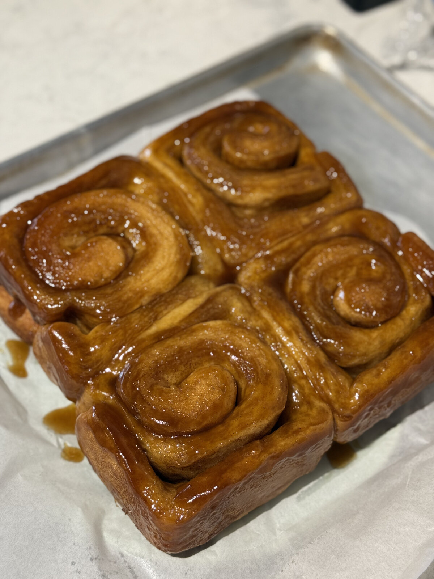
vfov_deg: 39.7
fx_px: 802
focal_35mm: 48
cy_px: 290
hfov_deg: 30.3
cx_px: 217
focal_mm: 6.76
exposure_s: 1/60
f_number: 1.78
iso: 160
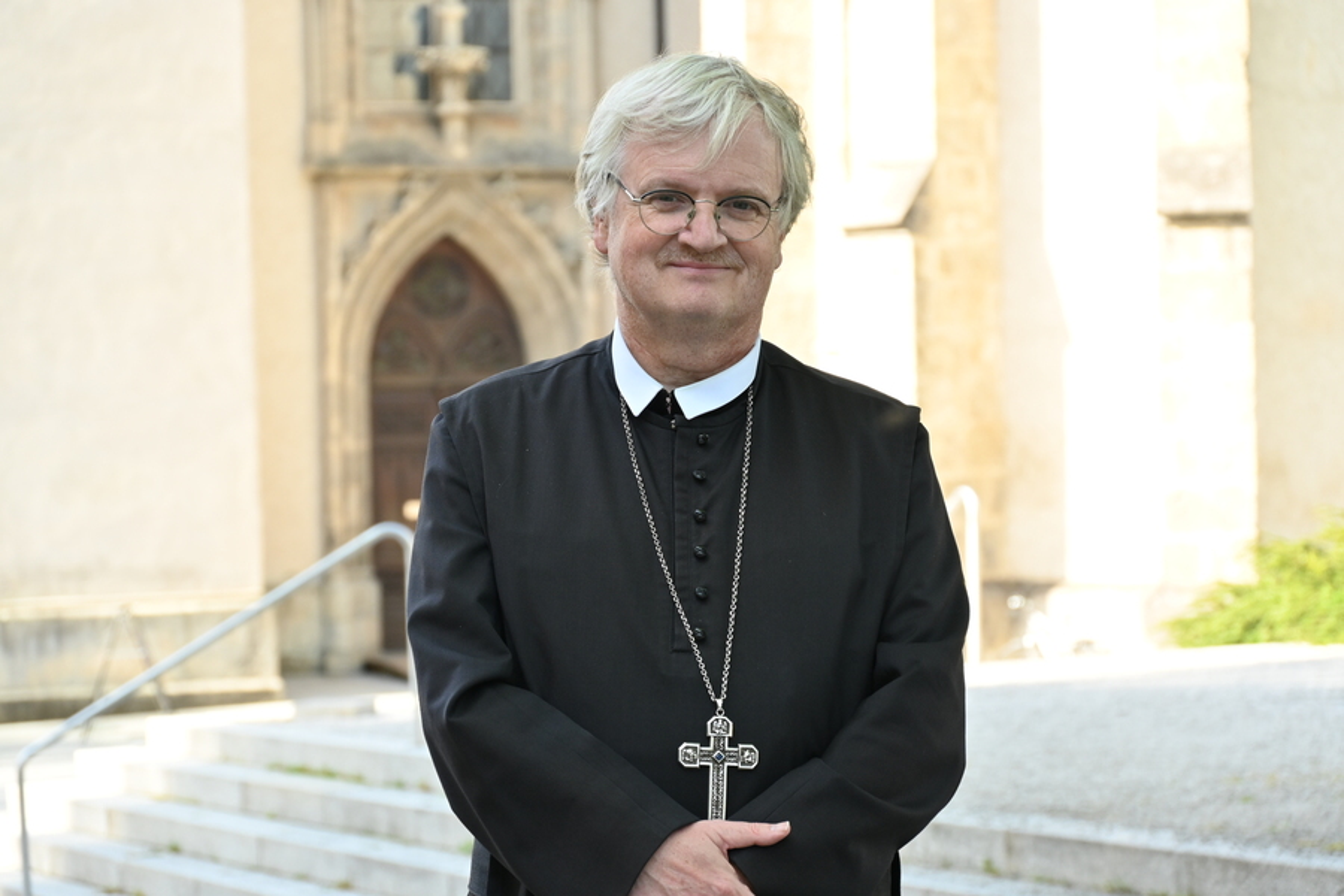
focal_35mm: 116
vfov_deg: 11.9
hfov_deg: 17.7
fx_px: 4312
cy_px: 448
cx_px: 672
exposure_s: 1/200
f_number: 5.3
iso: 400
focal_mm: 77
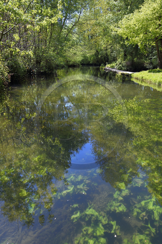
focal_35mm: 31
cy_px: 122
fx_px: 209
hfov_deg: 42.3
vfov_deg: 60.3
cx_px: 81
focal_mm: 31
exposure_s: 1/200
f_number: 10
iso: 200
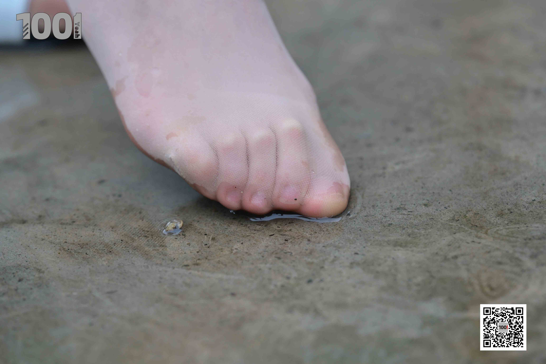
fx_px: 3033
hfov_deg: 10.3
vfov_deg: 6.9
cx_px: 273
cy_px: 182
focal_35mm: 200
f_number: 4.5
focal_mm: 200
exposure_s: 1/250
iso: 640
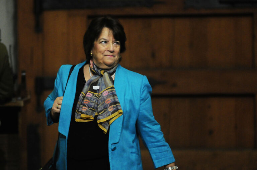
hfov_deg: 6.9
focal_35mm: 300
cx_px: 128
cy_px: 85
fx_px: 2139
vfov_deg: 4.6
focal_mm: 200
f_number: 2.8
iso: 1600
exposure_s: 1/160
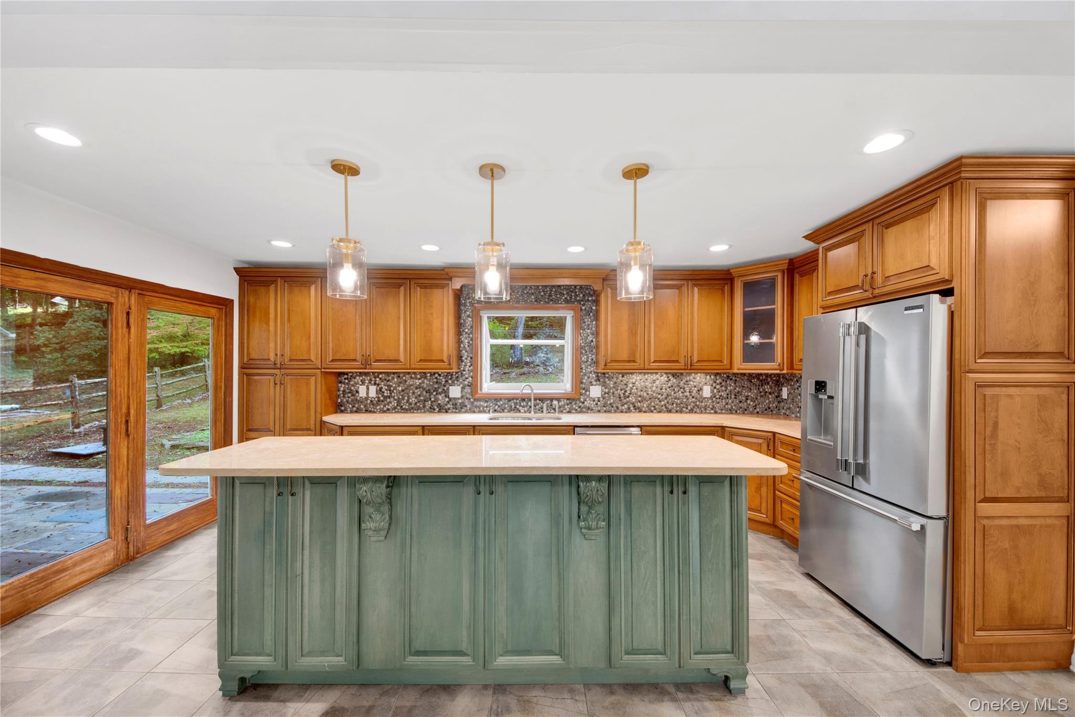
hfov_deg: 112.6
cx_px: 538
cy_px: 358
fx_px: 358
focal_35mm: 12
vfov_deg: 90.0
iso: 100
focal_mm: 8
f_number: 8
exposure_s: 1.3
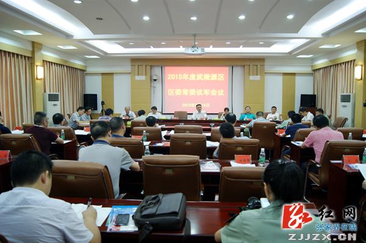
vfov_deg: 47.9
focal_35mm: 27
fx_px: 274
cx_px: 183
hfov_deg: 67.4
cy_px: 122
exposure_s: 1/15
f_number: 3.5
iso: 400
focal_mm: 18
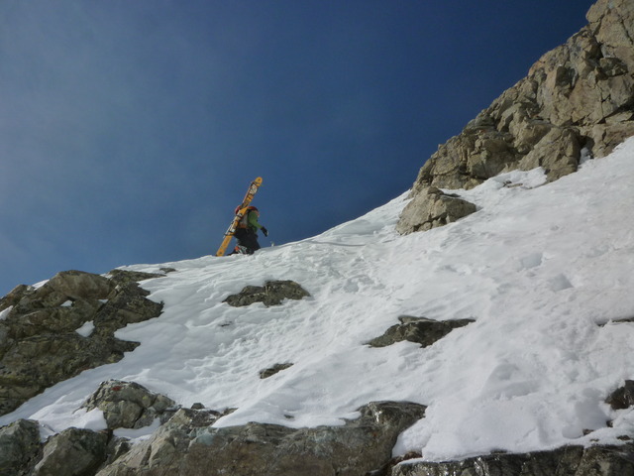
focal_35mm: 29
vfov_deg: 48.2
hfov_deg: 61.7
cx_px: 317
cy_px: 238
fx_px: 531
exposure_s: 1/800
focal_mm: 5.2
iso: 125
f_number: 8
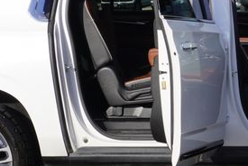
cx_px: 187
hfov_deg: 14.1
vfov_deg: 9.5
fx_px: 1000
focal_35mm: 145
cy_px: 68
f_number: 11
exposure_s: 1/160
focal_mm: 26
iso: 100
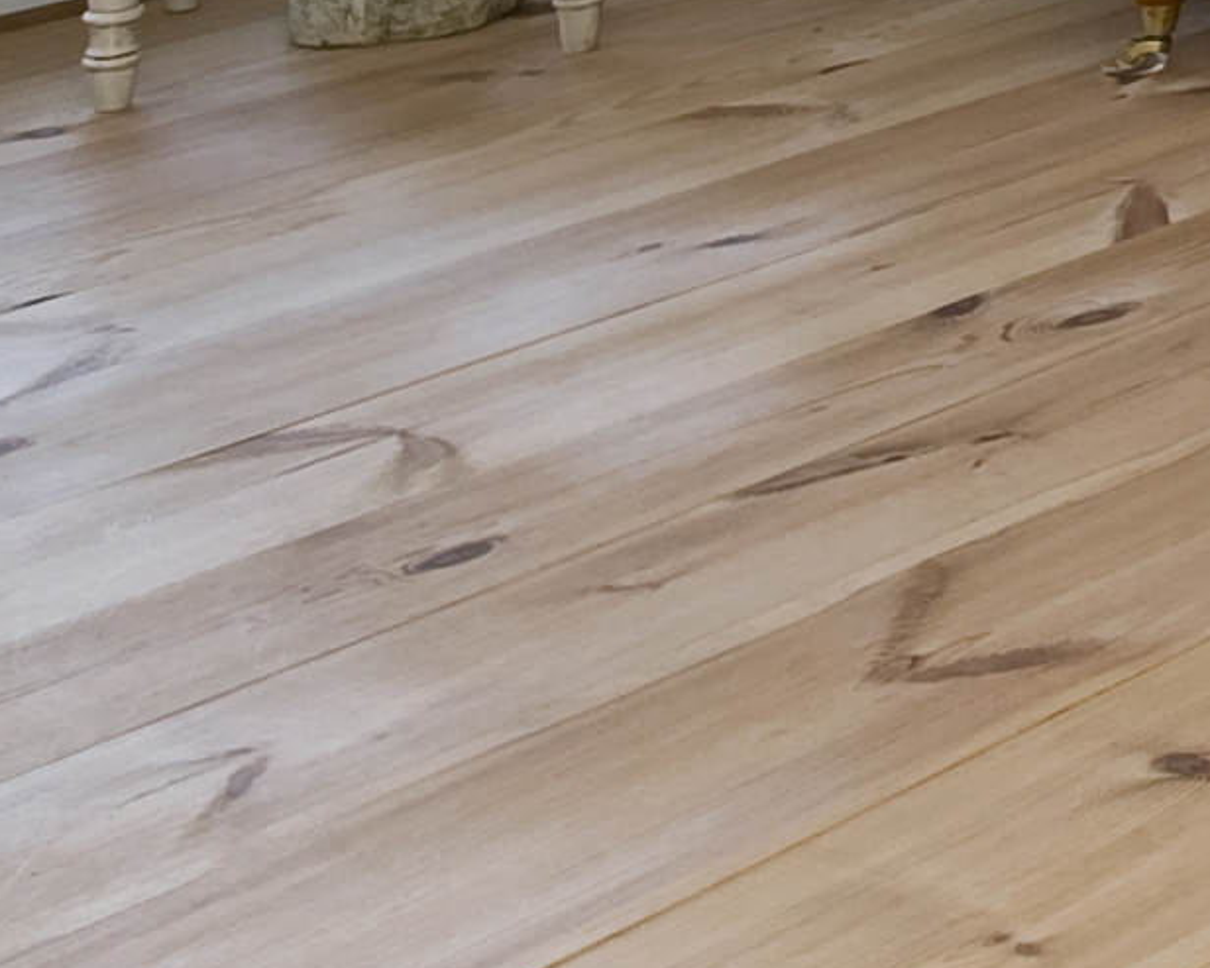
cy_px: -974
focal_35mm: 90
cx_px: 2966
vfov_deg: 14.3
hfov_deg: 14.0
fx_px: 3224
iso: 200
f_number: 8
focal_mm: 14
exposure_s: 1/4
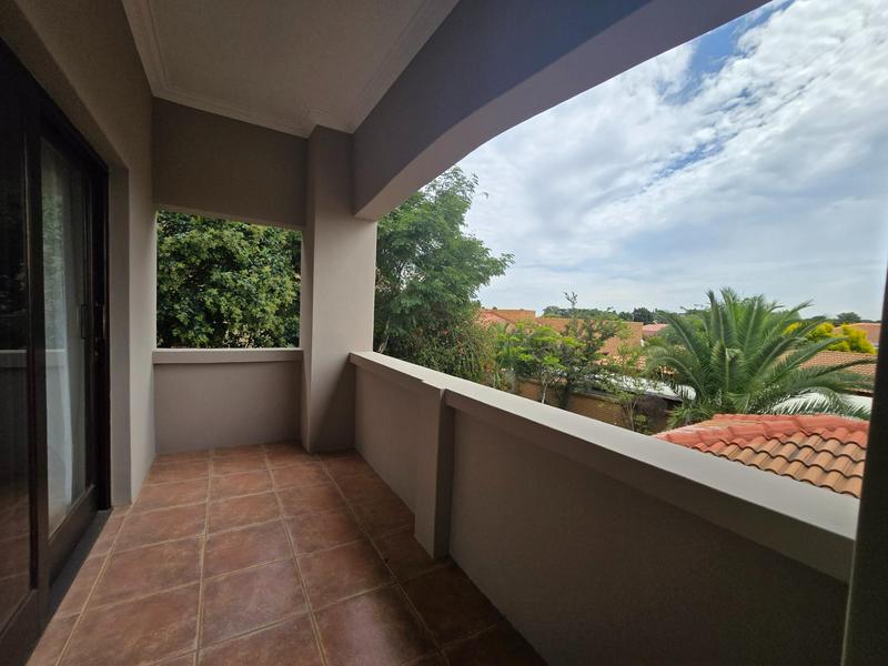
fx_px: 333
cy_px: 333
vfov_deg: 89.9
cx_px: 444
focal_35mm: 13
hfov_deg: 106.2
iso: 50
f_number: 2.2
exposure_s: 1/2000
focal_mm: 2.2
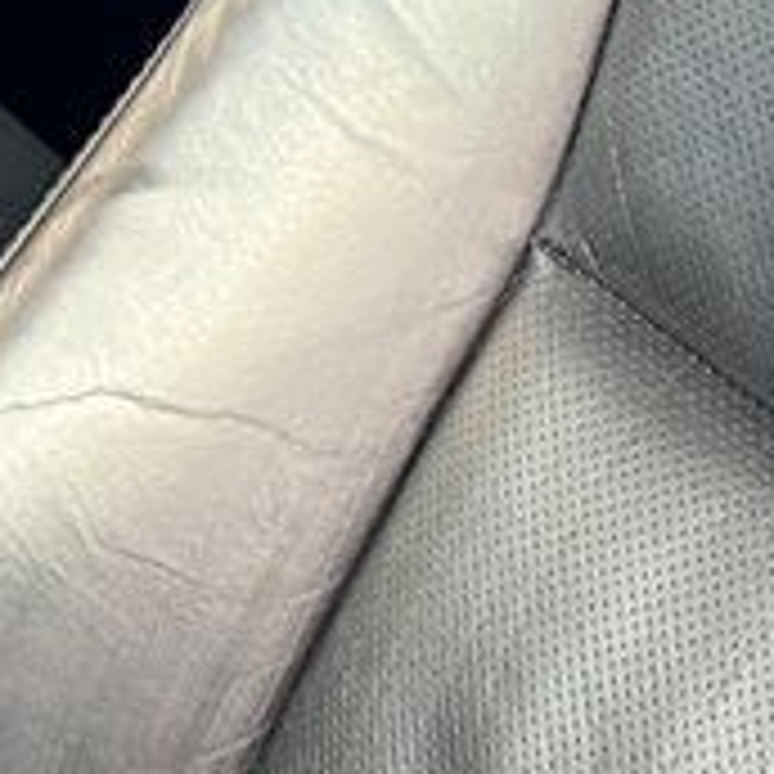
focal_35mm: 137
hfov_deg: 12.7
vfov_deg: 12.7
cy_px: 126
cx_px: 320
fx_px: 3466
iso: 125
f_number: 1.5
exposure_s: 1/60
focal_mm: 5.7
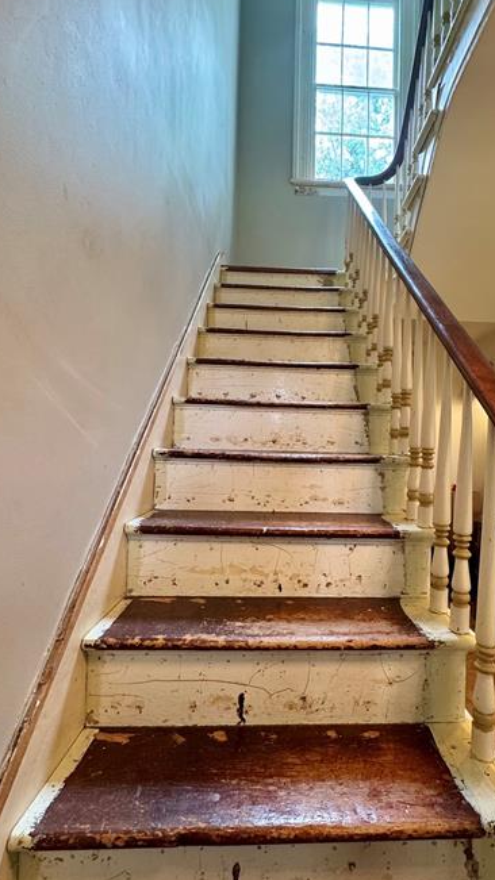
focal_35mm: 18
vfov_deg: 92.7
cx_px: 306
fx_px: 420
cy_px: 433
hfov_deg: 60.3
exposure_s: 1/60
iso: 250
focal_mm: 2.22
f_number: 2.2
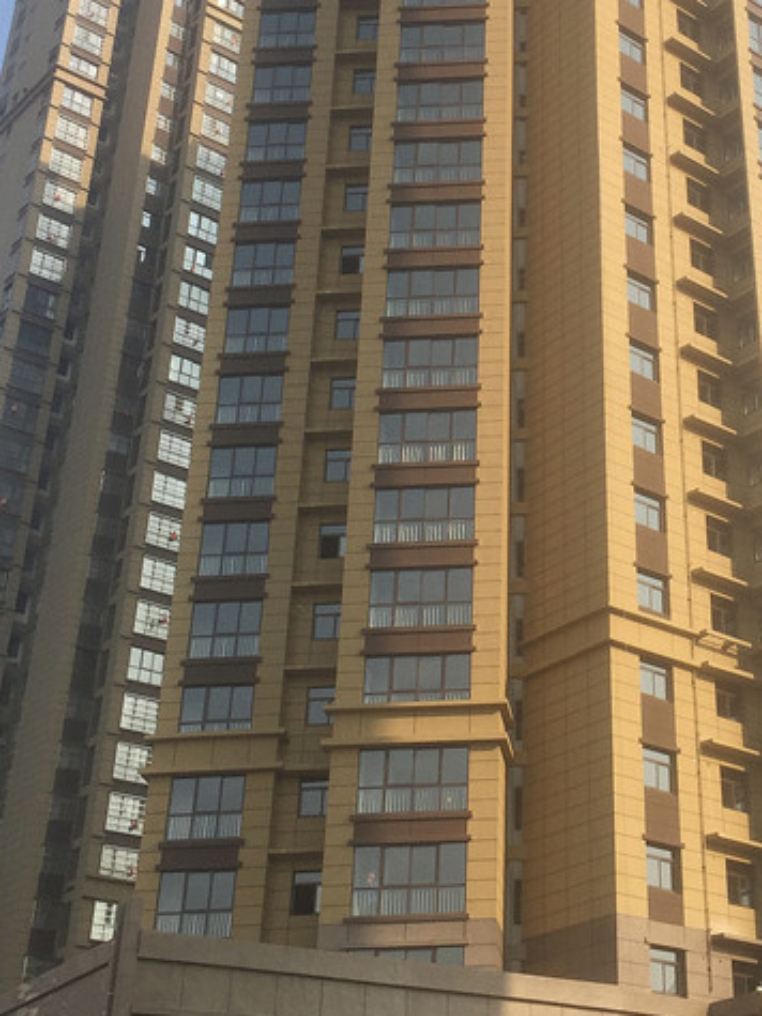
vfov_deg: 33.4
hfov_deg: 25.2
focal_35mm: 57
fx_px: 1674
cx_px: 612
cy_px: 315
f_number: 2.2
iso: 32
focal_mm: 4.15
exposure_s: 1/1364
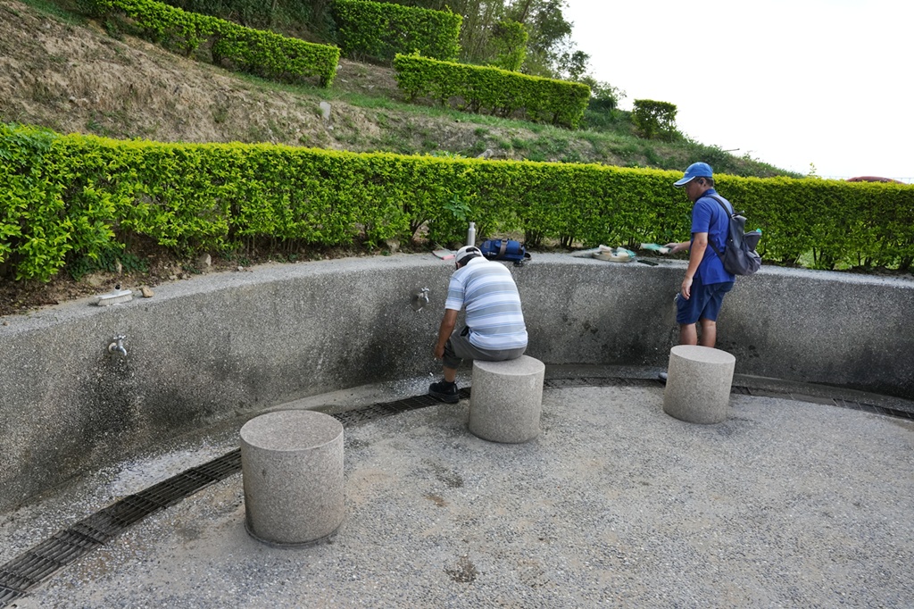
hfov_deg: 73.8
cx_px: 457
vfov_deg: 53.1
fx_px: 609
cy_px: 304
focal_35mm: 24
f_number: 8
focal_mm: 24
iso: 1600
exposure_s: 1/800
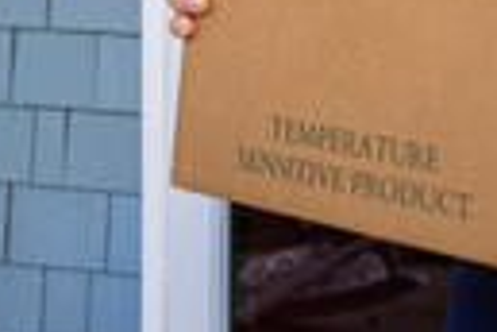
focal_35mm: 114
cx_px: 640
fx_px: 1574
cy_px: -131
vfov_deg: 11.6
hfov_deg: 16.9
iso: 1250
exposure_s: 1/250
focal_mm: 35
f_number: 2.8
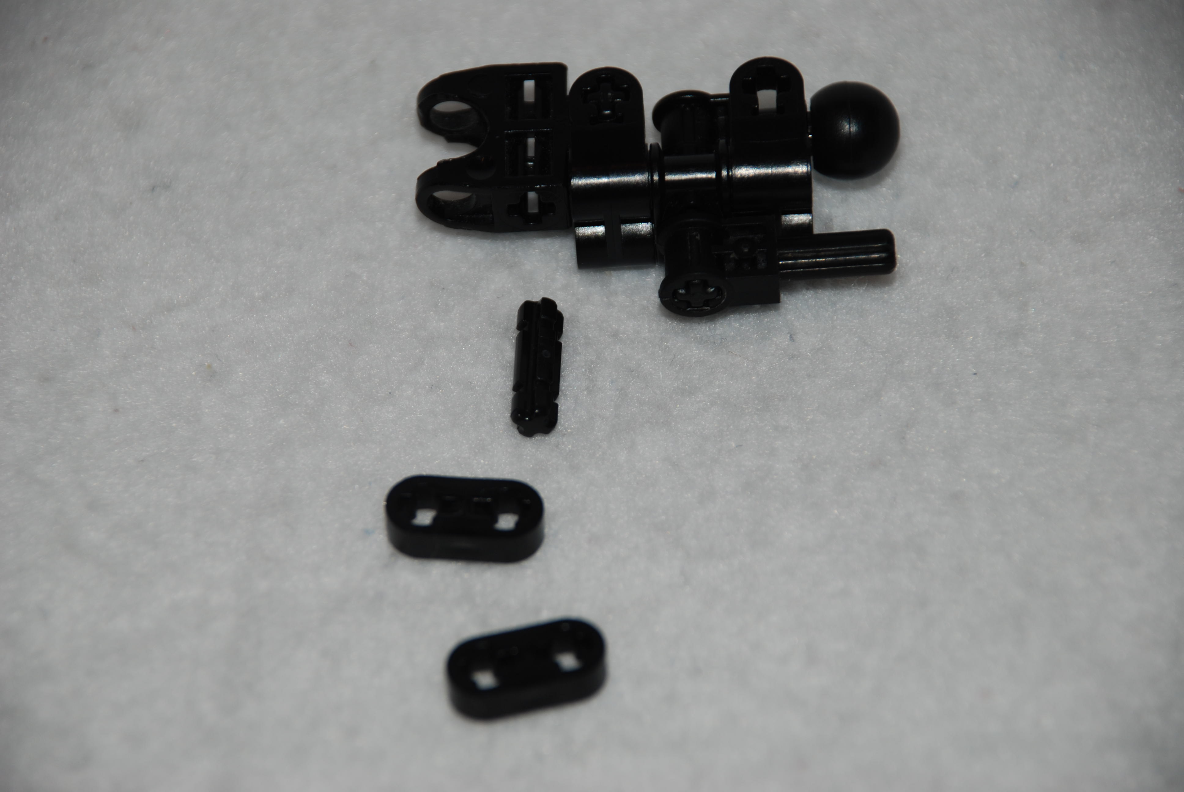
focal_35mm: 202
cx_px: 592
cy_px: 396
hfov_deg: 10.1
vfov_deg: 6.8
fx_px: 6668
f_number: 5.6
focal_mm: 135
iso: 100
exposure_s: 1/60
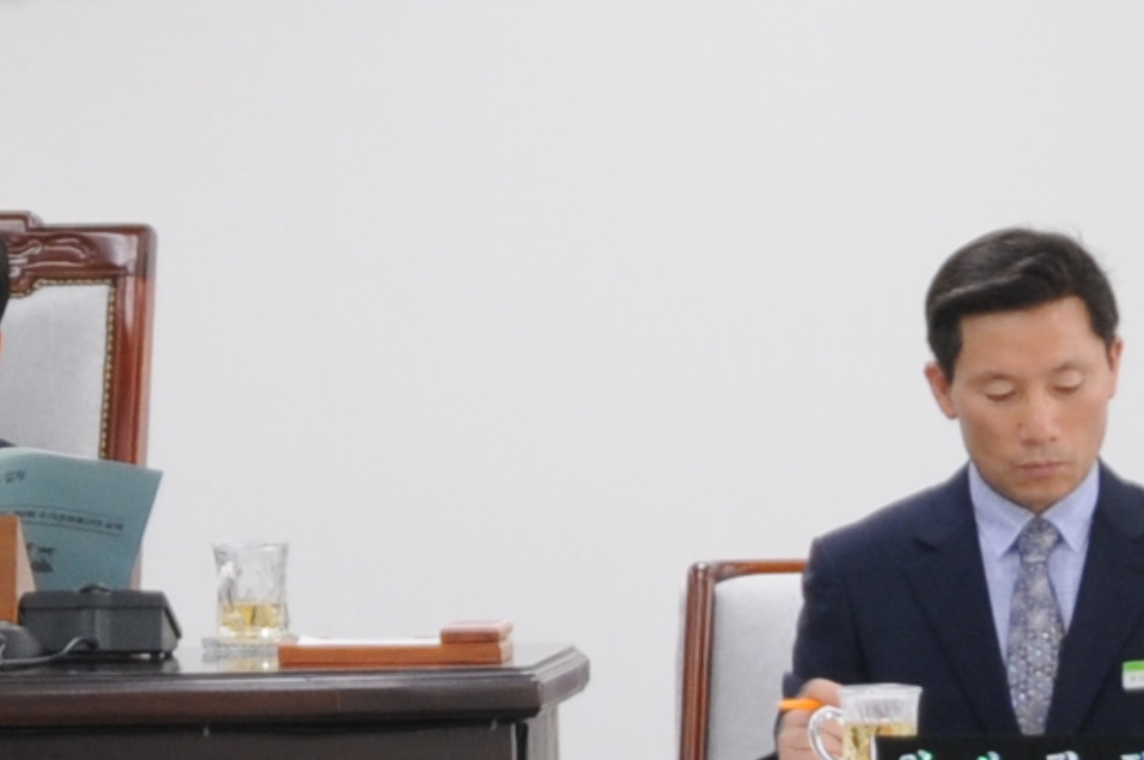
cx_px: -647
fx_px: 19811
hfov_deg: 3.3
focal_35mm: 624
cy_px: 46
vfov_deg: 2.2
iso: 200
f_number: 5
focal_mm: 65
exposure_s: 1/13
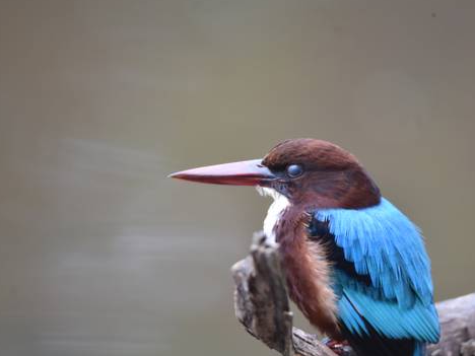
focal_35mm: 888
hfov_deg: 2.2
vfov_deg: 1.7
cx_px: 310
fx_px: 12185
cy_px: 204
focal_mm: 600
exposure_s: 1/125
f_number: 6.3
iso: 1250
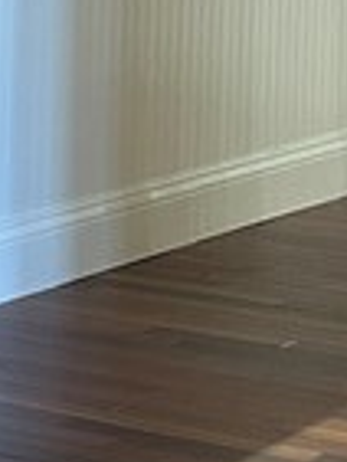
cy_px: -125
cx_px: -615
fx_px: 2522
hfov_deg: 7.2
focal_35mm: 189
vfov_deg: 10.3
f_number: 1.5
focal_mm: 5.7
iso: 160
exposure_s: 1/60
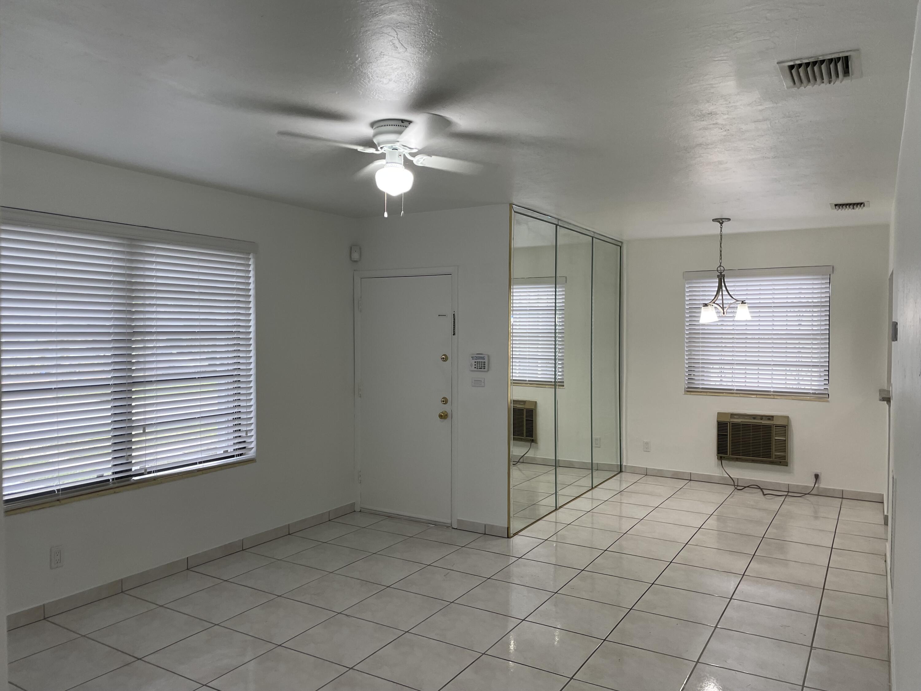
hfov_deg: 67.3
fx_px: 692
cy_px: 346
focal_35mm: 26
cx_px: 460
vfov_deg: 53.1
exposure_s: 1/120
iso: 80
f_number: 1.6
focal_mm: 4.2
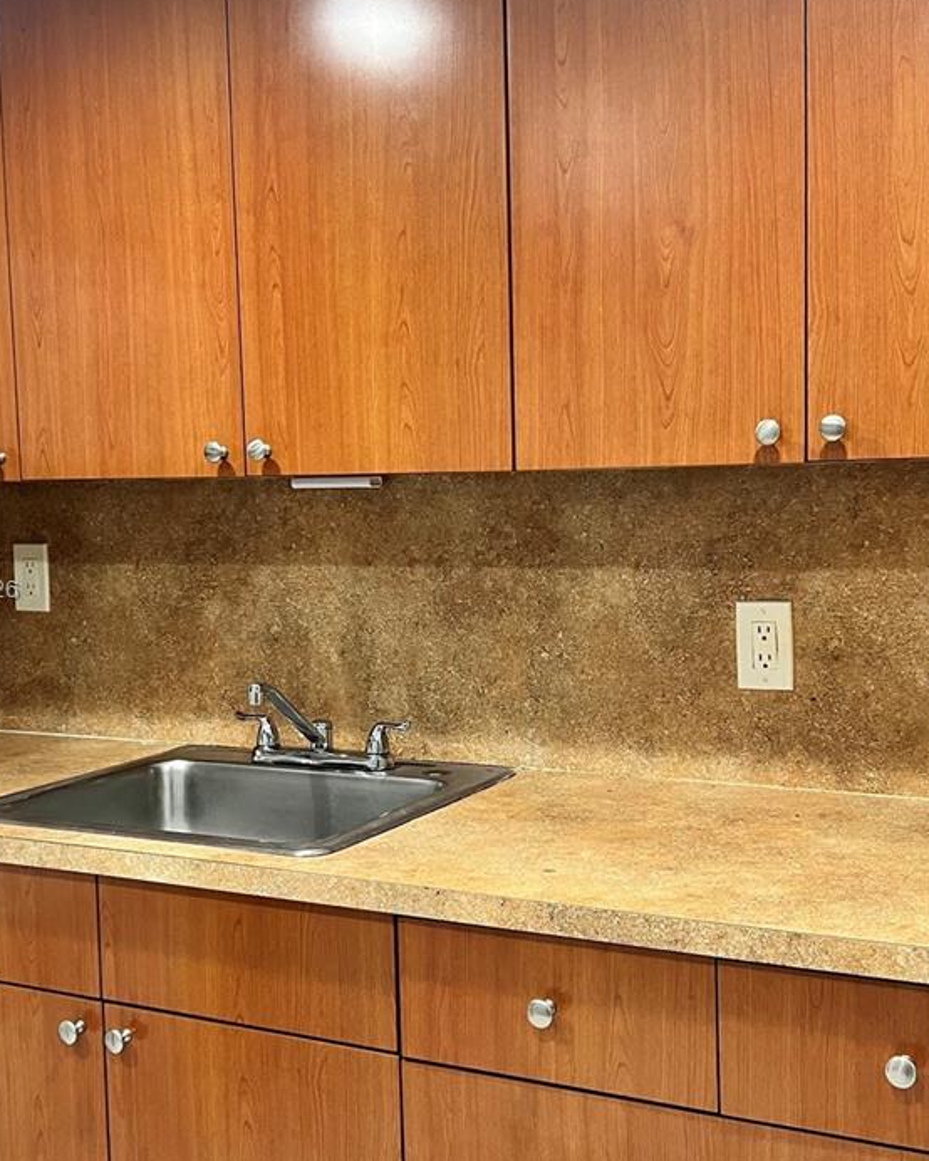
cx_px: 463
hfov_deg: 34.2
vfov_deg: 42.0
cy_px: 592
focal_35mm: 44
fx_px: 1512
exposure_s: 1/60
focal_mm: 5.7
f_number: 1.5
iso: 125
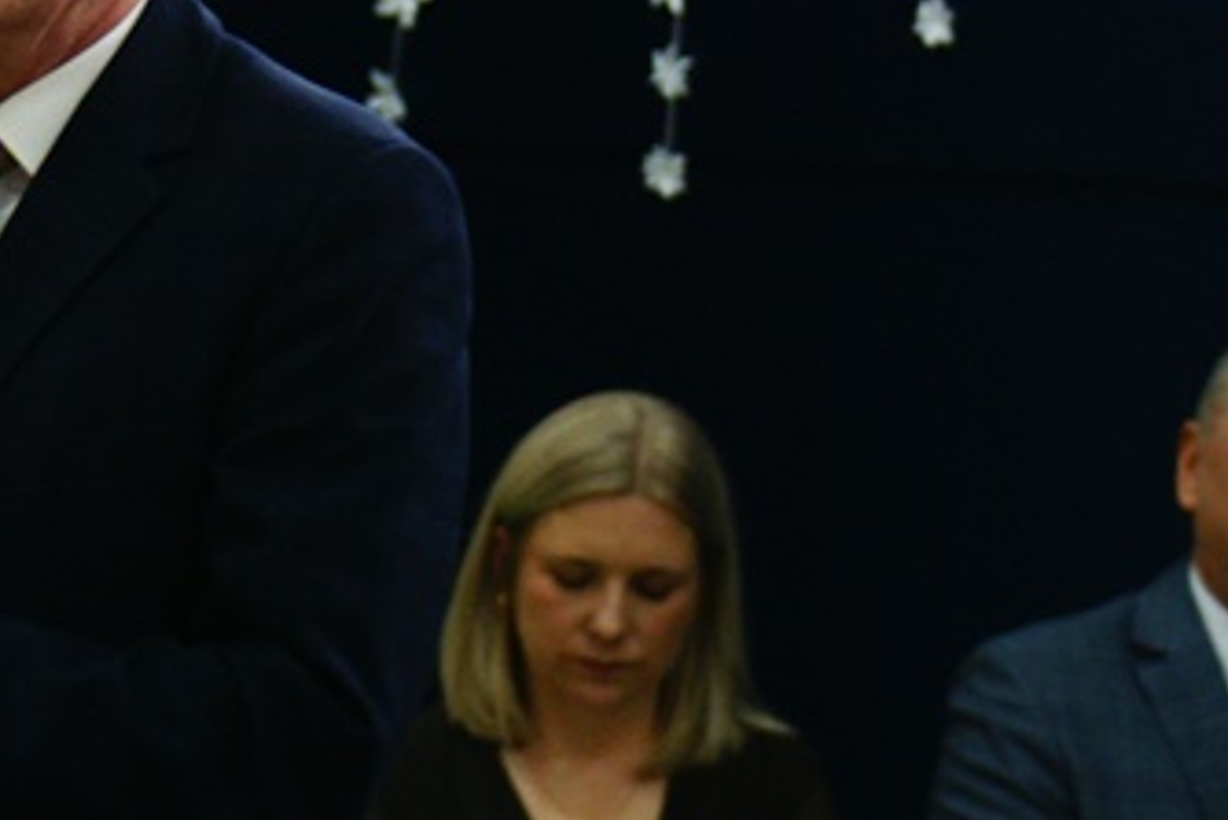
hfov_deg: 6.5
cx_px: -224
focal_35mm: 314
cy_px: 340
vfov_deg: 4.4
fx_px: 10715
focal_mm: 70
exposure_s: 1/50
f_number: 5.6
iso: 800
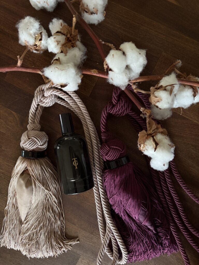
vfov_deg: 71.6
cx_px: 100
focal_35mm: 24
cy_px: 132
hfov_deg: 56.8
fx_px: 184
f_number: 1.78
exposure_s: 1/92
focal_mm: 6.76
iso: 200
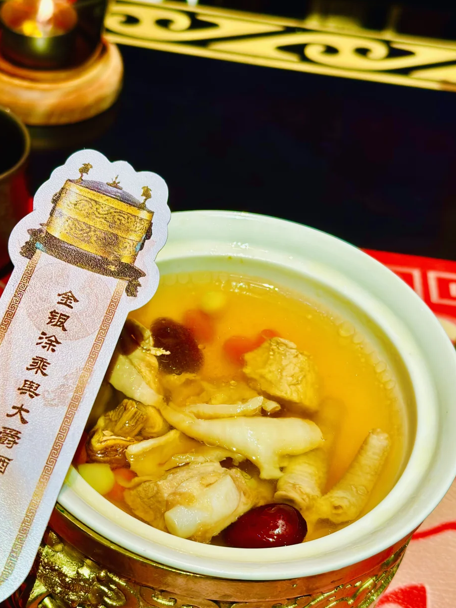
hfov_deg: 25.6
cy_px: 325
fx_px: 1002
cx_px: 197
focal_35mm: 57
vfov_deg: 33.8
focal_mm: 6.86
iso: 80
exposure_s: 1/121
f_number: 1.78
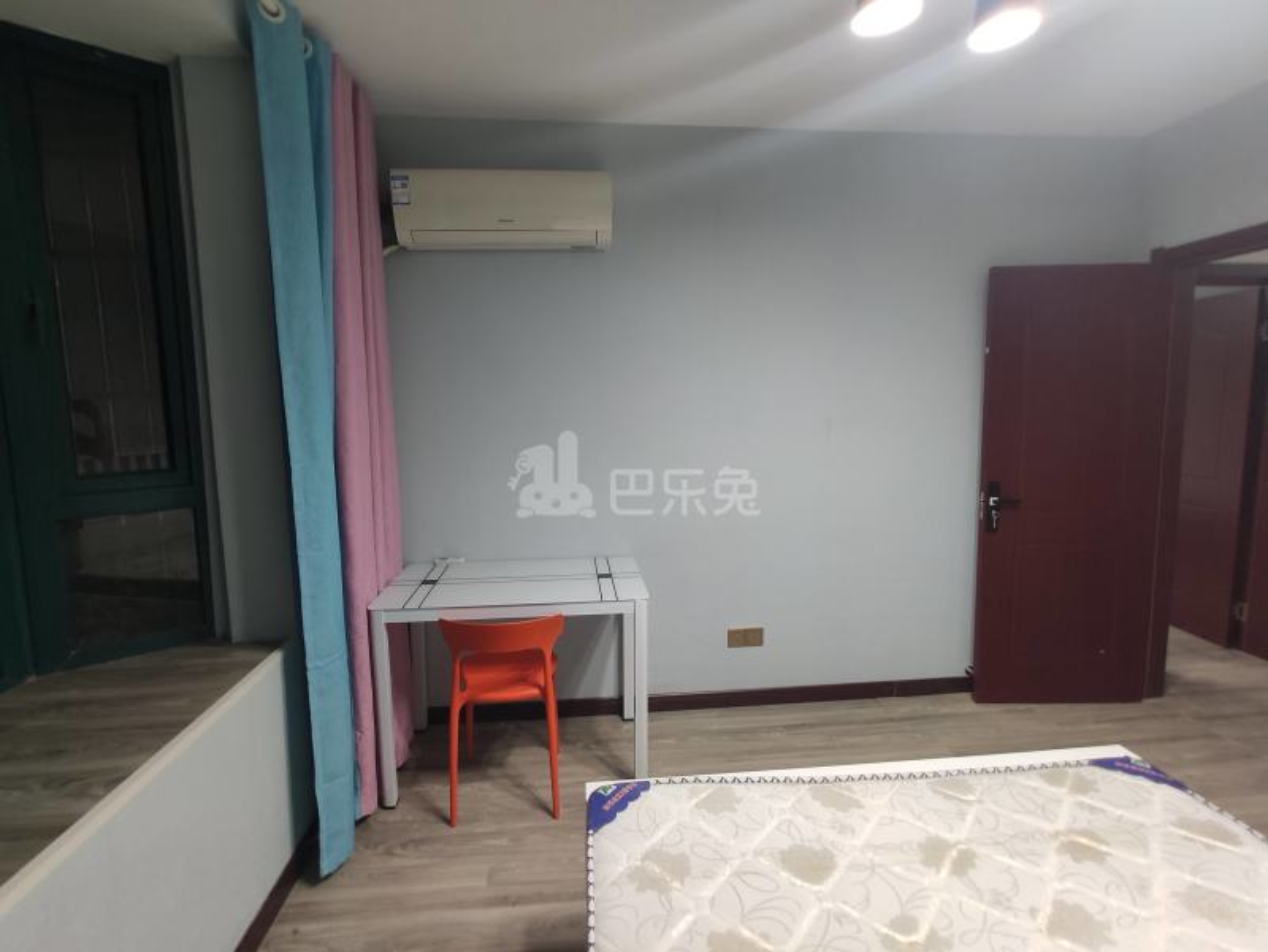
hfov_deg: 98.1
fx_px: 550
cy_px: 476
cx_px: 634
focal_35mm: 15
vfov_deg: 81.8
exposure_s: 1/33
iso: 476
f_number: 2.2
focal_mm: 2.25
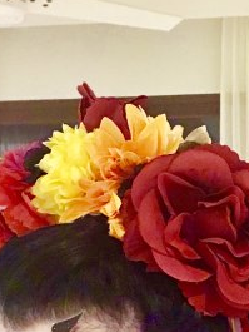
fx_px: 709
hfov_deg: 19.8
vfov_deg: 26.2
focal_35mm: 74
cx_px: 175
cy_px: 218
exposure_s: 1/15
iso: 800
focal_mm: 2.87
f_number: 2.2
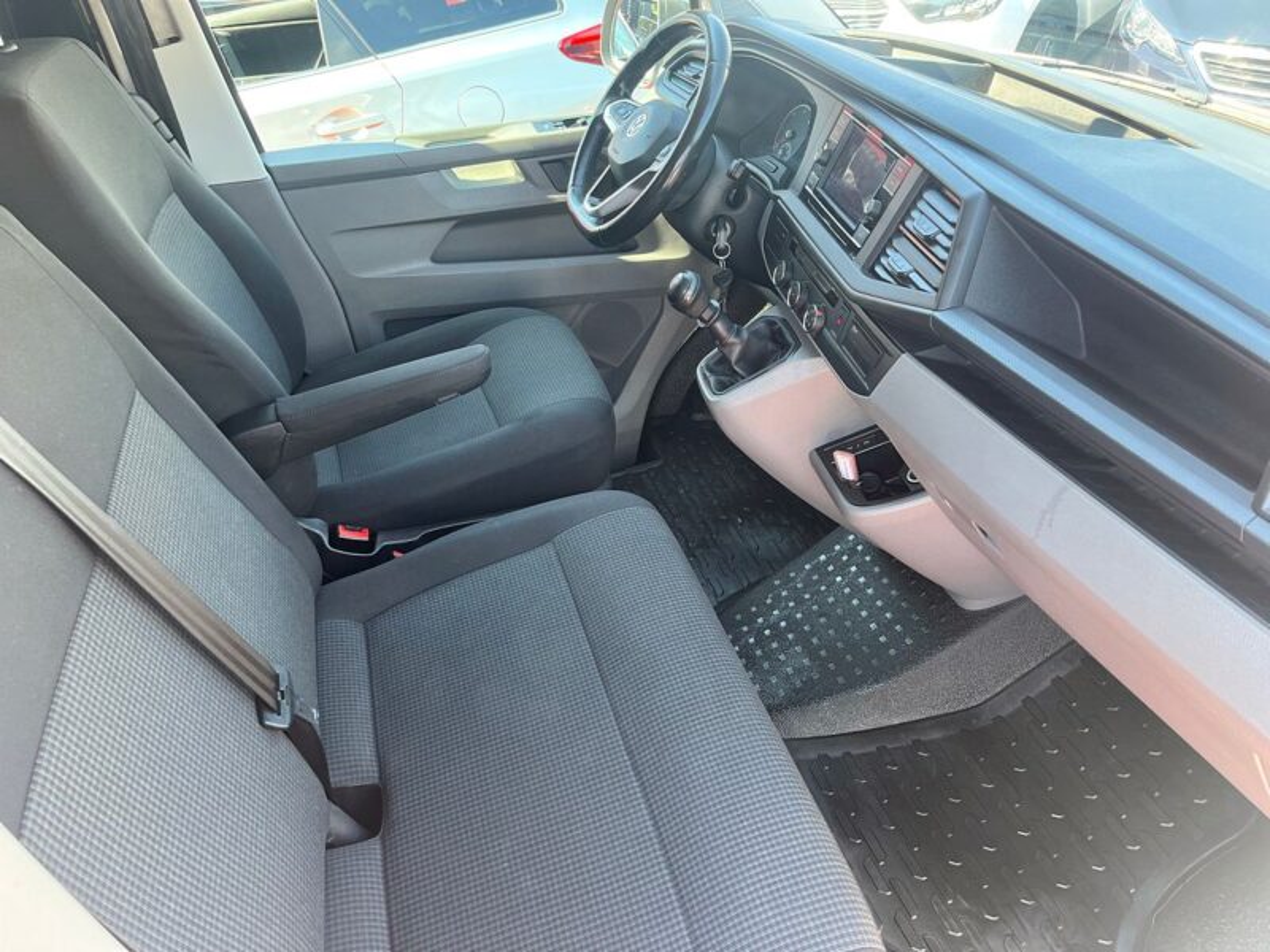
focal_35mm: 26
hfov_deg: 67.3
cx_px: 635
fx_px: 954
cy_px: 476
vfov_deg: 53.1
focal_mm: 5.1
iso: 100
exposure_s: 1/121
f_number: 1.6
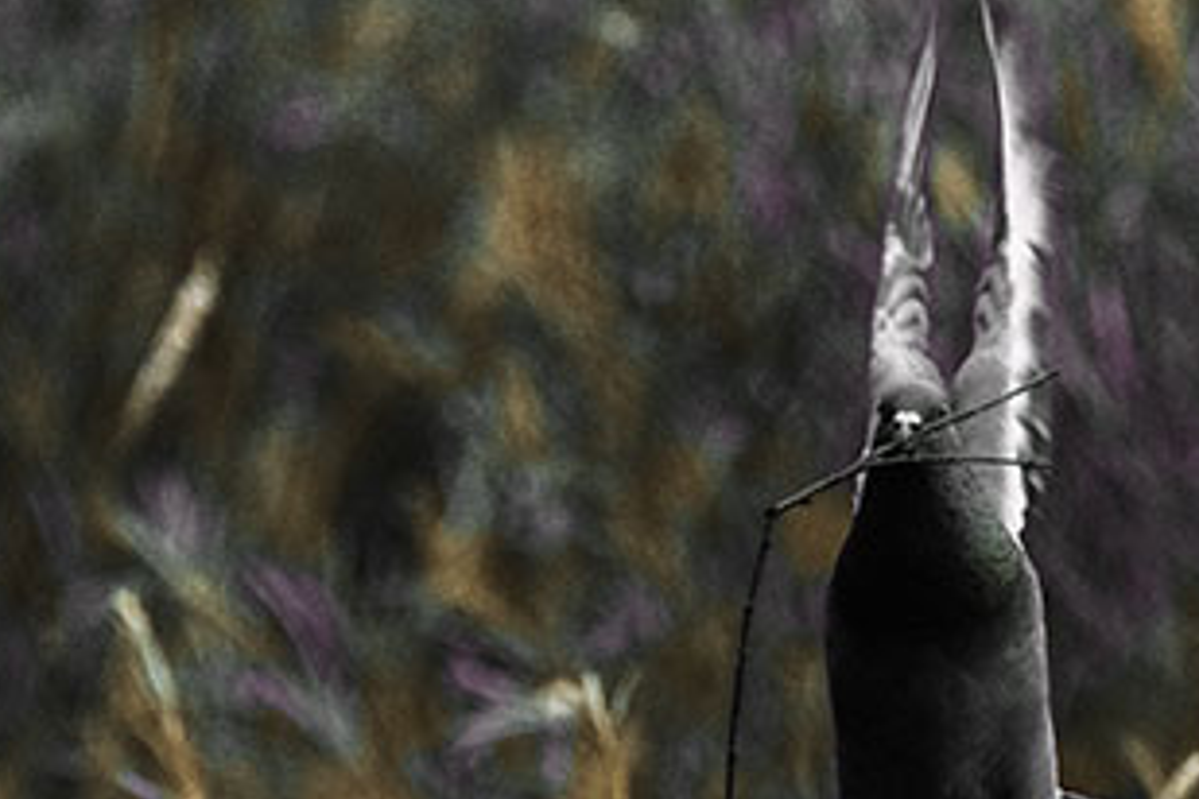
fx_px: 45758
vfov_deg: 1.0
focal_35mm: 1374
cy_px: 549
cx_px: 947
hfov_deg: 1.5
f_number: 12
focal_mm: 850
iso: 16000
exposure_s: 1/1000
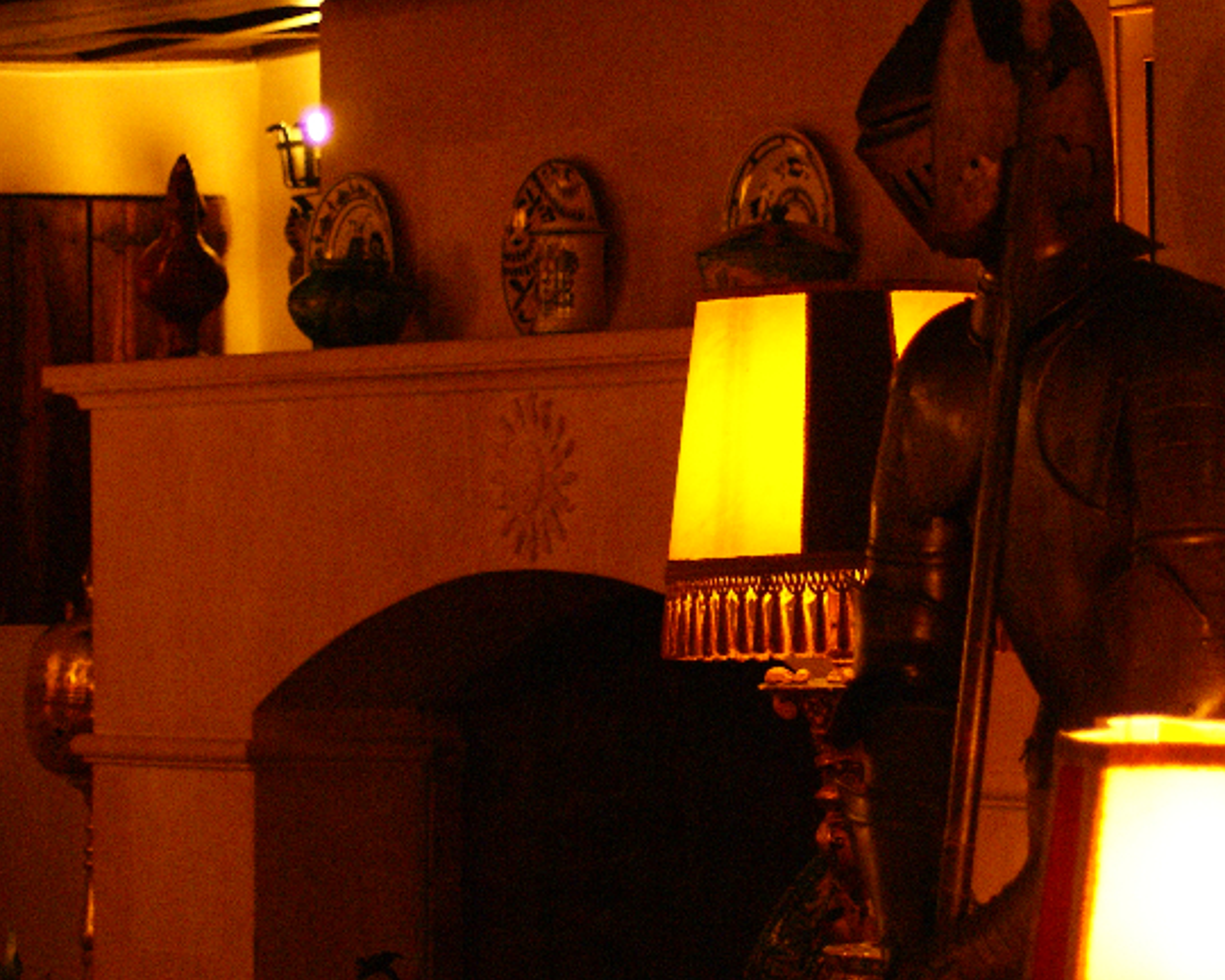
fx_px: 6780
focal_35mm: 187
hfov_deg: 10.3
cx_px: 299
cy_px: 571
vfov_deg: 8.3
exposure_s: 1/40
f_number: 4
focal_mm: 70
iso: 800
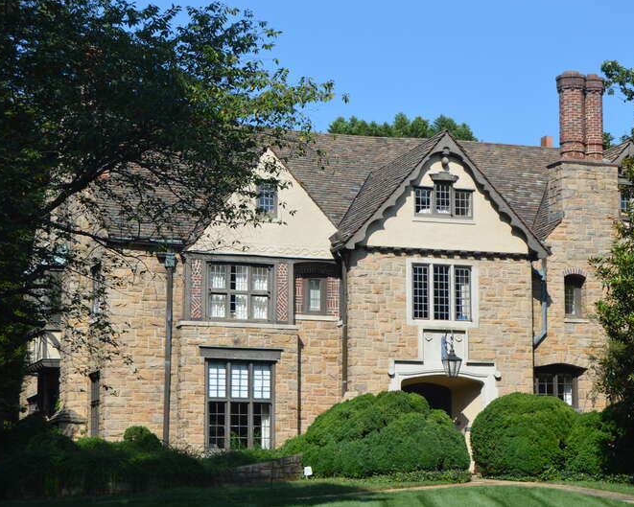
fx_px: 1756
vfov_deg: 16.4
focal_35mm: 94
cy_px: 253
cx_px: 357
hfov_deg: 20.5
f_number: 9
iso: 100
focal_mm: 55
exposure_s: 1/320
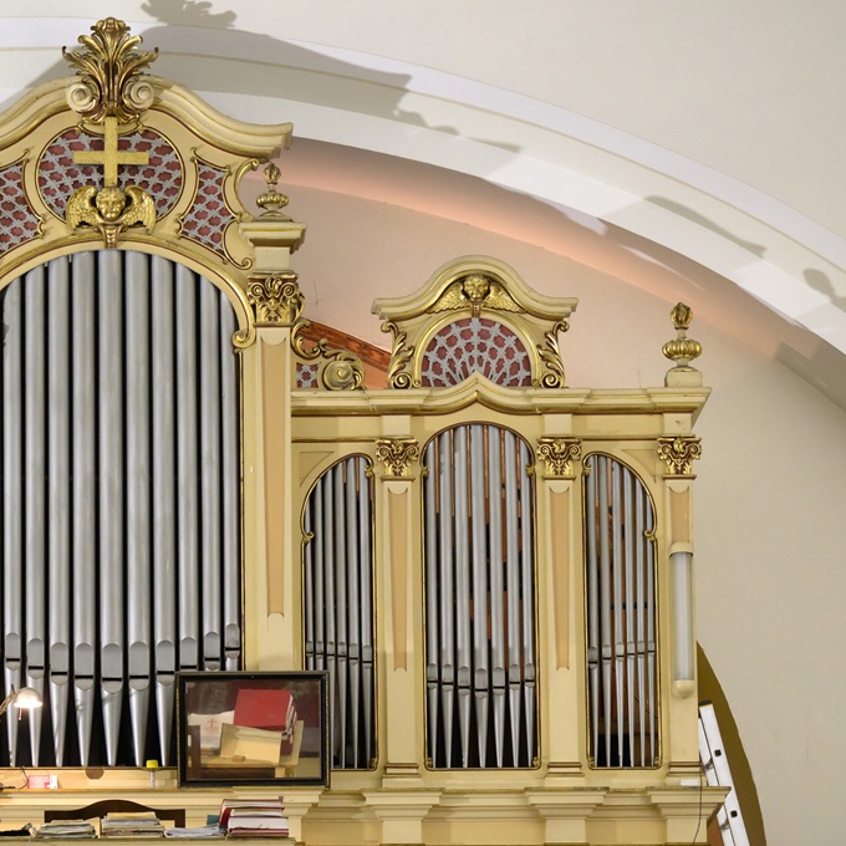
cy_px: 496
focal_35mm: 224
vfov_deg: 7.8
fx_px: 6194
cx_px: 144
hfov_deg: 7.8
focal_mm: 140
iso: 4000
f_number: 3.5
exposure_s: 1/400
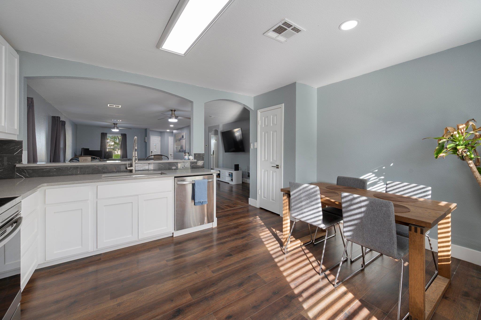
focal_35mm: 14
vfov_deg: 81.1
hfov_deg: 104.3
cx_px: 240
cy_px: 160
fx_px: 187
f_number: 8
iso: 100
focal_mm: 14
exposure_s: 1/5
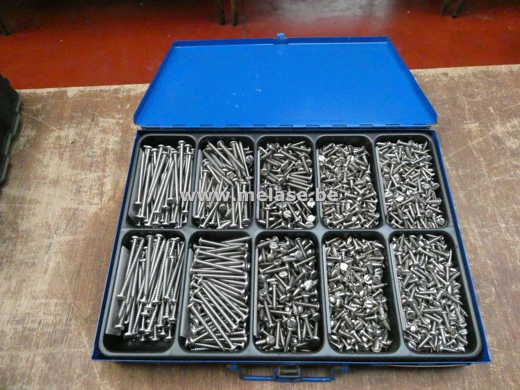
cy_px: 195
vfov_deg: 56.8
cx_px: 260
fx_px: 361
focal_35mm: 24
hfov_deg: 71.6
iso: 2000
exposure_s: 1/125
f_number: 3.3
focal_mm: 4.3
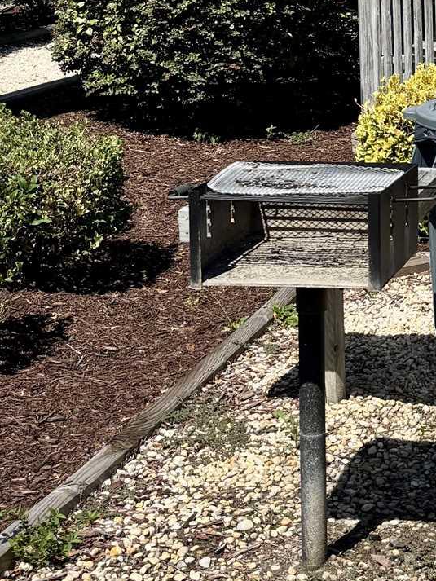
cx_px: 612
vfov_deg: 22.9
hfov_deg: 16.3
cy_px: 96
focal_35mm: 84
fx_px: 1410
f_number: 1.6
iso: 50
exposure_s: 1/3788
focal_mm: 5.96
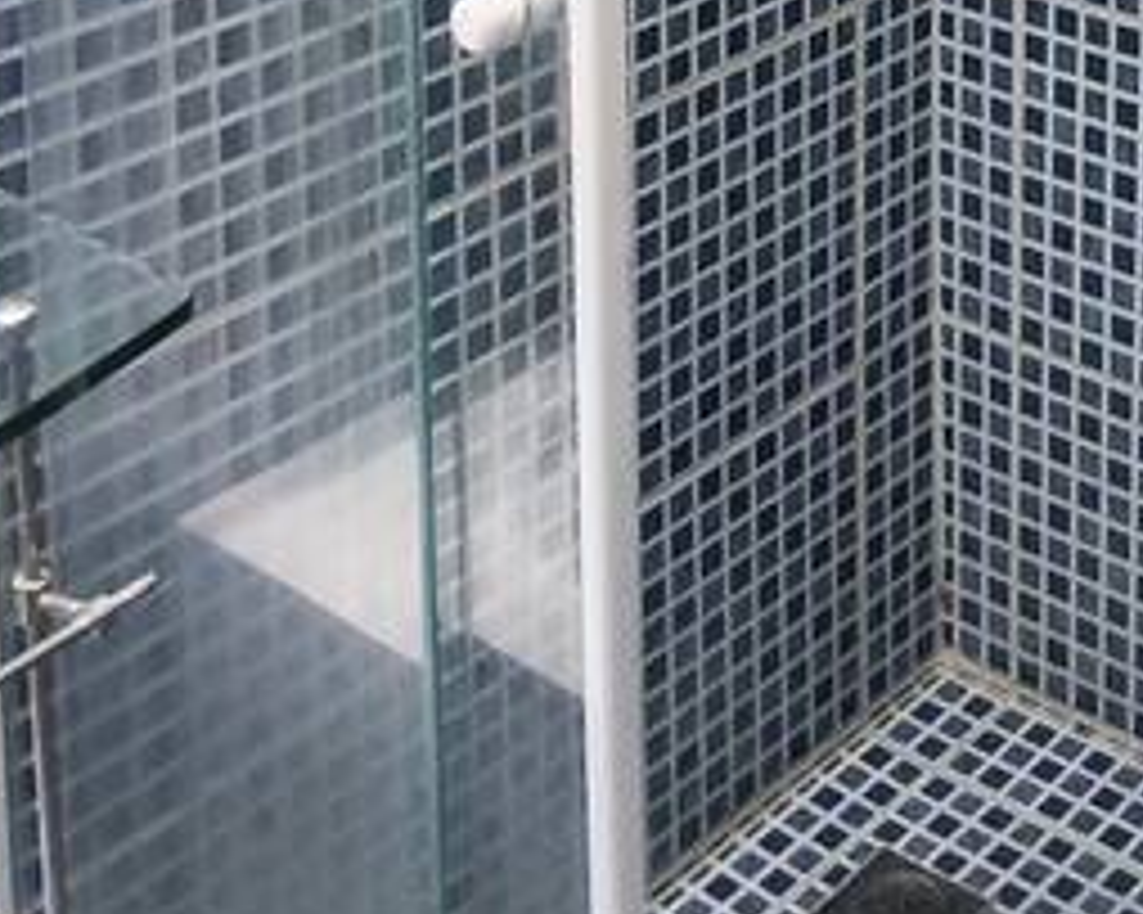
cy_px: -662
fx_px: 2807
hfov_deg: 21.9
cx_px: 1228
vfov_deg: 16.0
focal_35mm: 83
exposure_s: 1/59.9
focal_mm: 1.91
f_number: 2.2
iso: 200
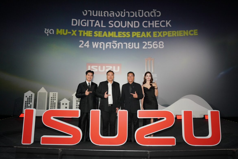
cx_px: 119
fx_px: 119
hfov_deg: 90.0
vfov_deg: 67.4
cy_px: 80
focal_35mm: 18
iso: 2000
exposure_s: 1/125
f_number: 5.6
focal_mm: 18
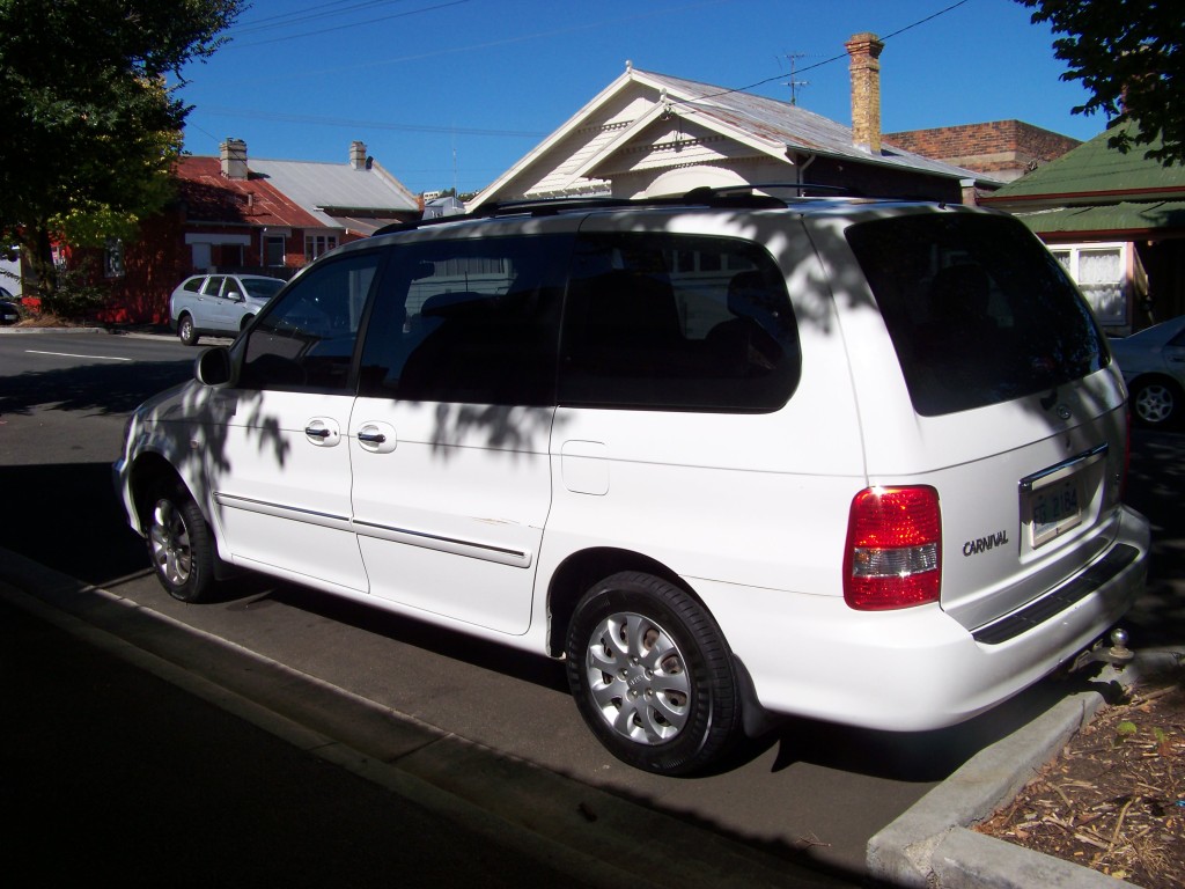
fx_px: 1232
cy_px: 444
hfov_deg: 51.4
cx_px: 592
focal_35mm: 36
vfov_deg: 39.7
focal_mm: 5.85
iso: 64
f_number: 4
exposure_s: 1/1000
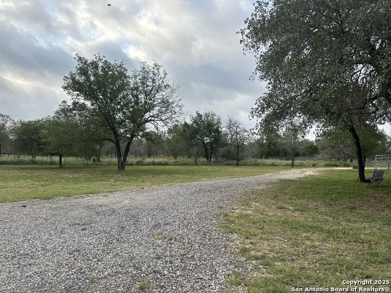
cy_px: 146
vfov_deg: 56.8
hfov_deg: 71.6
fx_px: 271
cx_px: 196
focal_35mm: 24
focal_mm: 6.86
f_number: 1.78
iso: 80
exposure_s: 1/1541
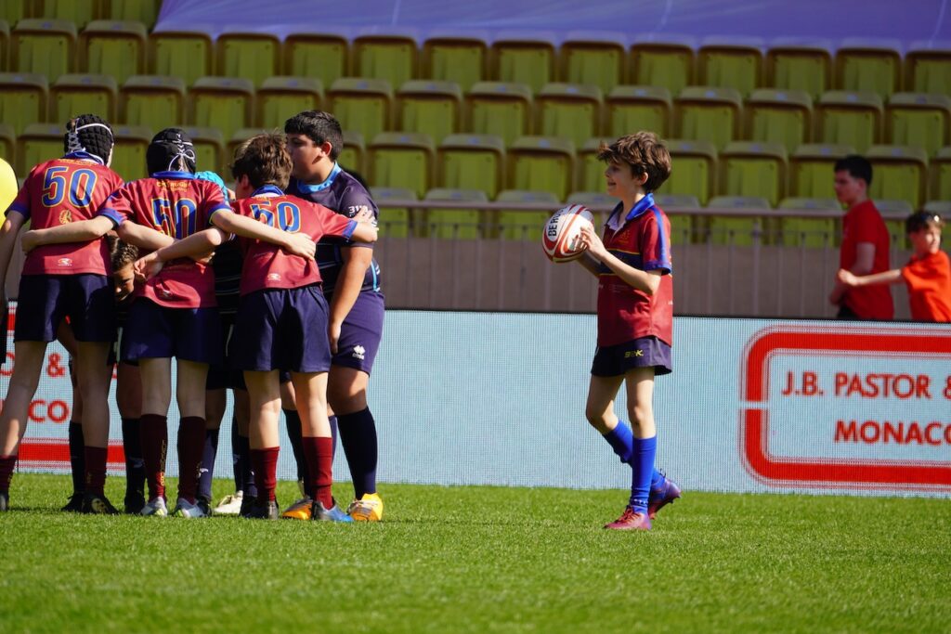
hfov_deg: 3.9
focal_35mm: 525
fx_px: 13870
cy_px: 317
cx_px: 476
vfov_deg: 2.6
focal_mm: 350
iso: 200
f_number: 6.3
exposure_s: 1/500
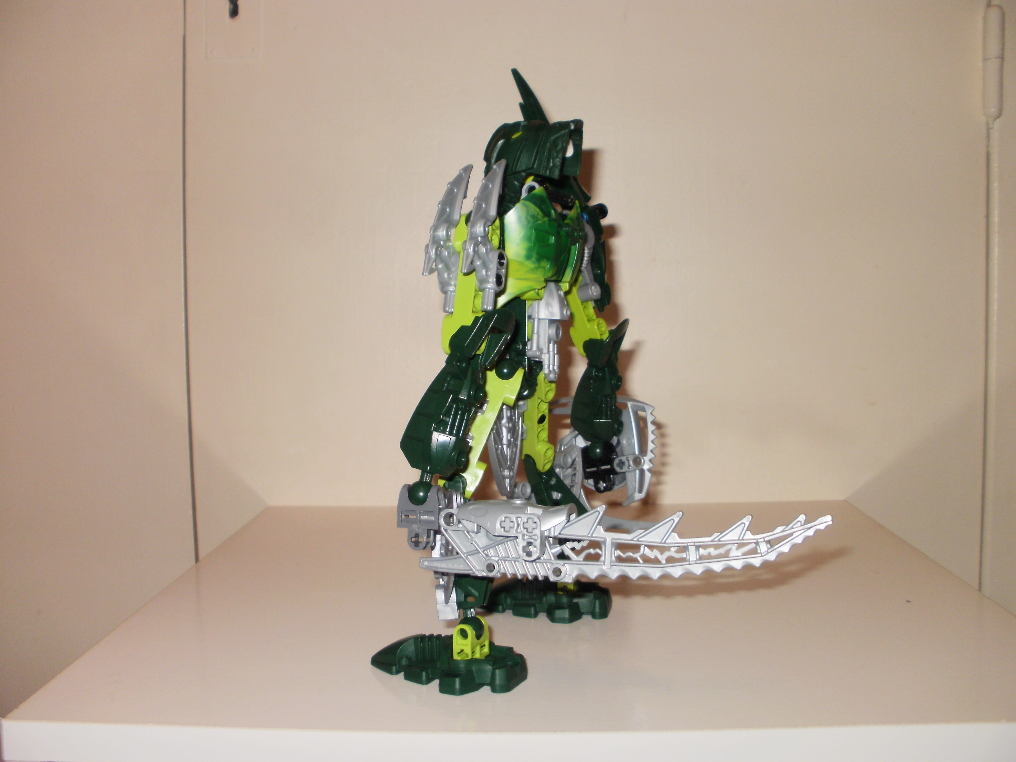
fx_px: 1057
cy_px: 381
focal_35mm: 36
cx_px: 508
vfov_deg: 39.7
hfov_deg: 51.4
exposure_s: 1/30
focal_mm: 6.3
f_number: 3.5
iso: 125
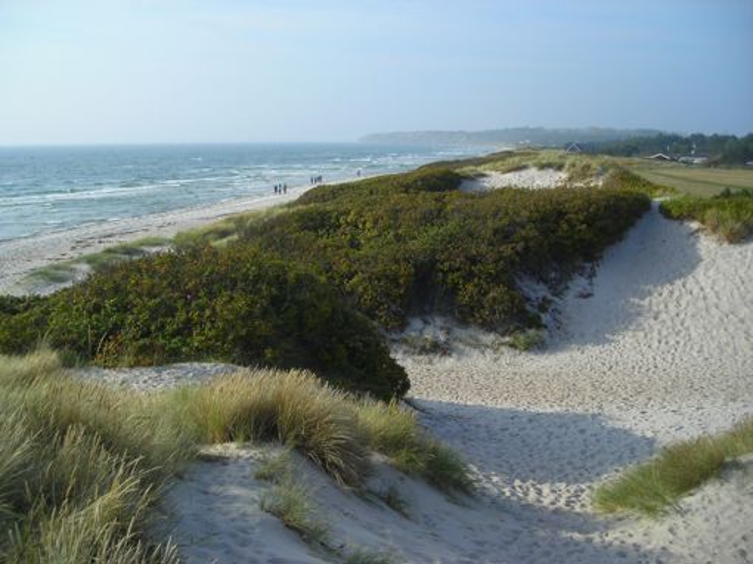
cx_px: 376
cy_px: 282
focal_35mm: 38
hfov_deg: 49.0
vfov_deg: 37.7
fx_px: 826
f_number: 6.4
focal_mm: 6.3
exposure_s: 1/172
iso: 50
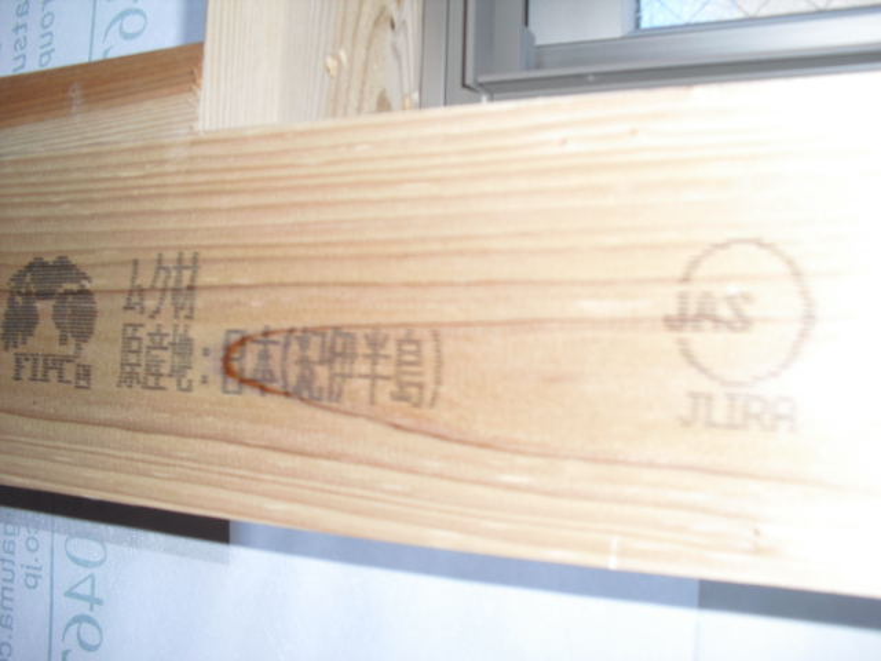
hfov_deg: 51.4
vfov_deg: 39.7
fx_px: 916
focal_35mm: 36
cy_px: 330
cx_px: 440
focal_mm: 6.3
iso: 64
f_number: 3.1
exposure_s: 1/60
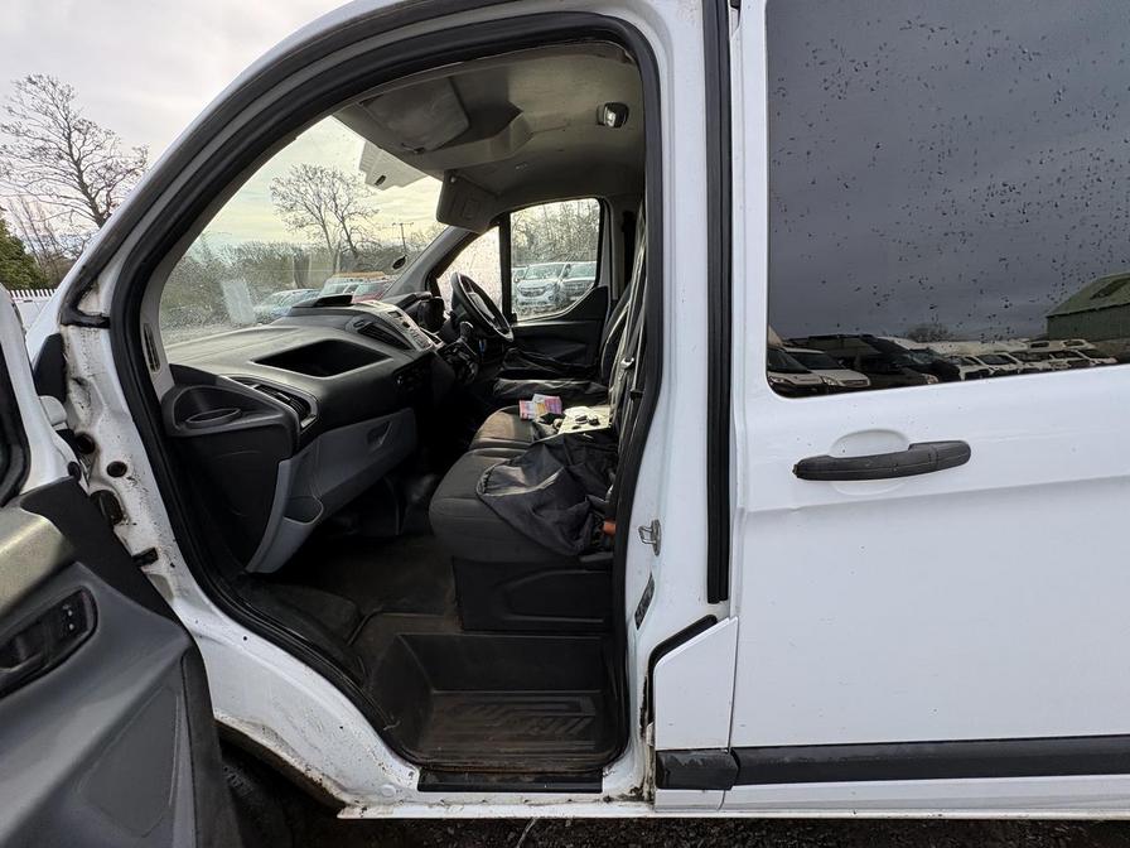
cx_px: 565
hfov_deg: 102.1
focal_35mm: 14
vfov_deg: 85.7
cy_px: 424
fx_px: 457
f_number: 2.2
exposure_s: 1/312
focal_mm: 2.22
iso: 40
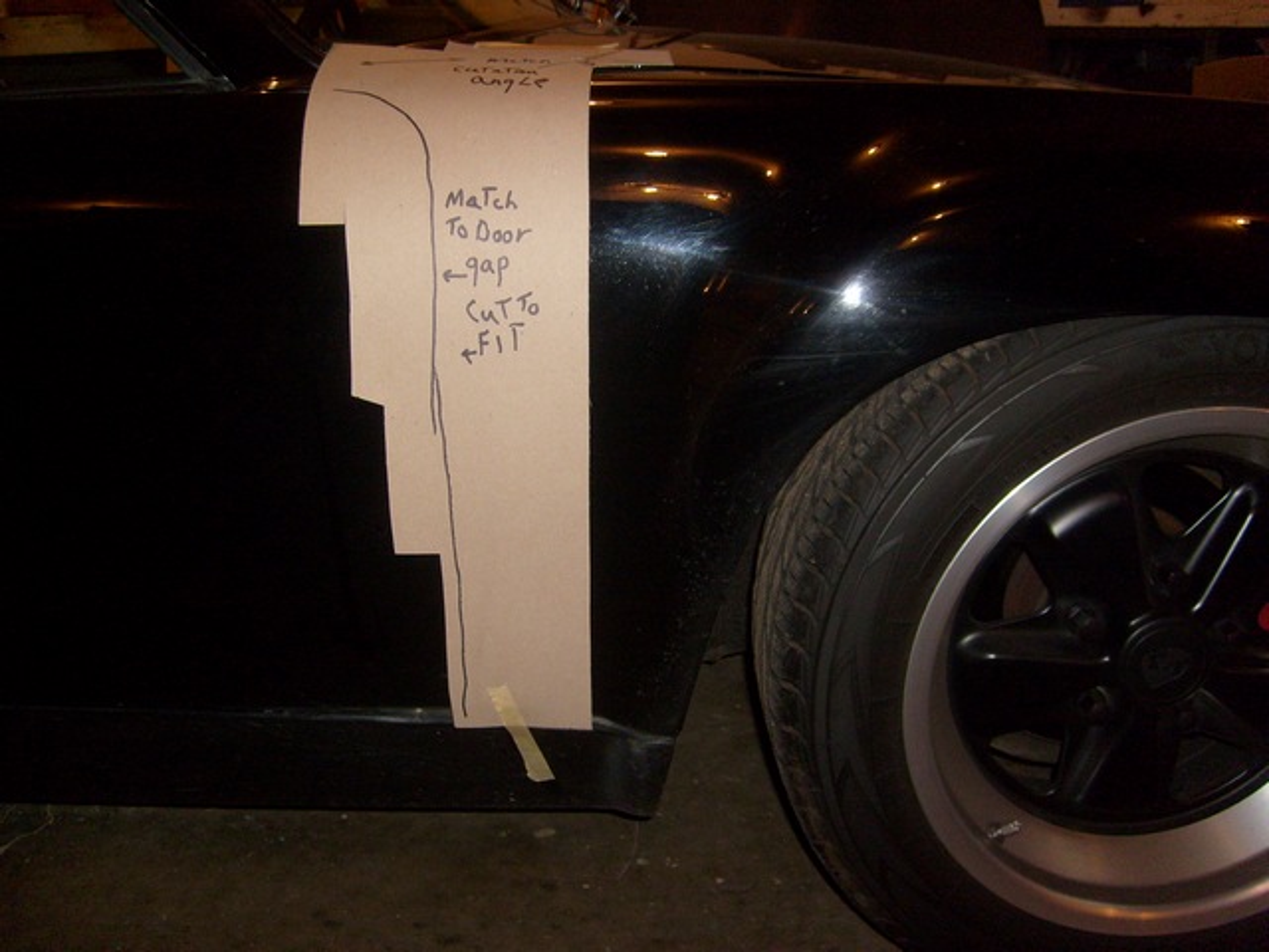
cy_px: 476
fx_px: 1283
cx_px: 634
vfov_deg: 40.7
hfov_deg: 52.6
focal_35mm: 35
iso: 100
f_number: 2.8
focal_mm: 5.8
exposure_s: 1/45
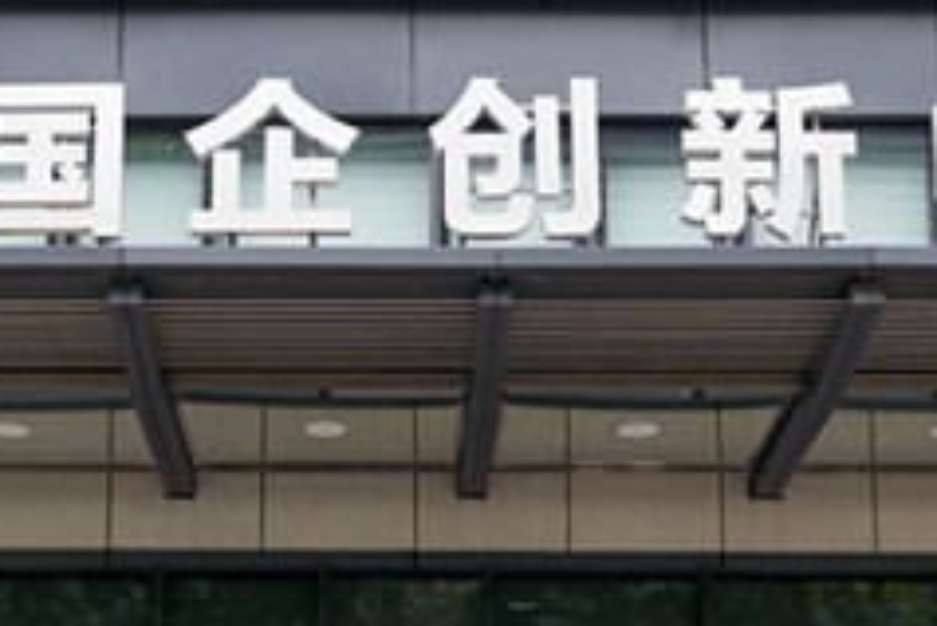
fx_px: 2031
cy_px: 722
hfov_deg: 25.9
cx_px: 366
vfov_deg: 16.9
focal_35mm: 78
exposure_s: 1/125
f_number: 5
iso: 250
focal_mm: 31
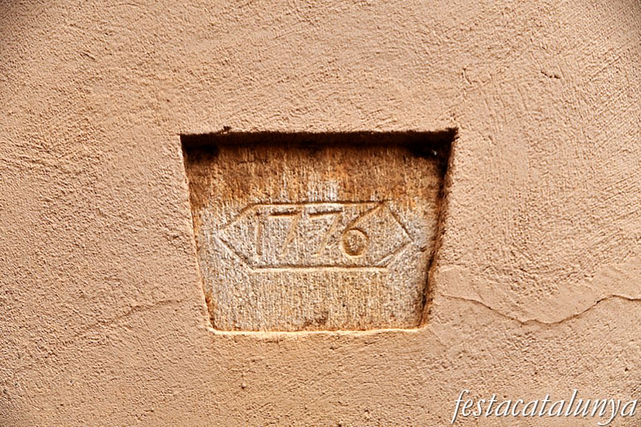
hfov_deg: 14.9
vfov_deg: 9.9
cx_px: 320
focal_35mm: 138
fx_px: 2456
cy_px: 214
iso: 100
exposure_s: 1/200
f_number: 7.1
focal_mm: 92
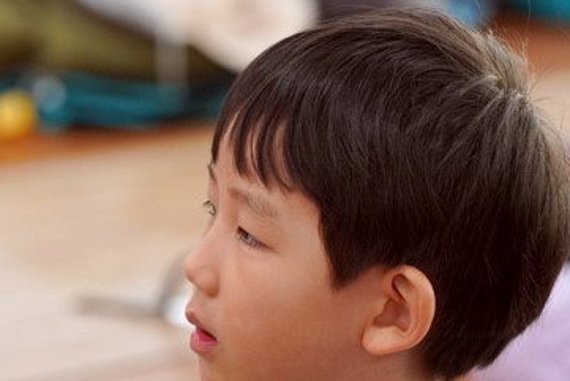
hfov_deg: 5.3
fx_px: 6193
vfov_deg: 3.5
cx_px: 322
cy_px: 299
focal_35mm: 391
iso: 1600
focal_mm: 157
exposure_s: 1/160
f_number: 4
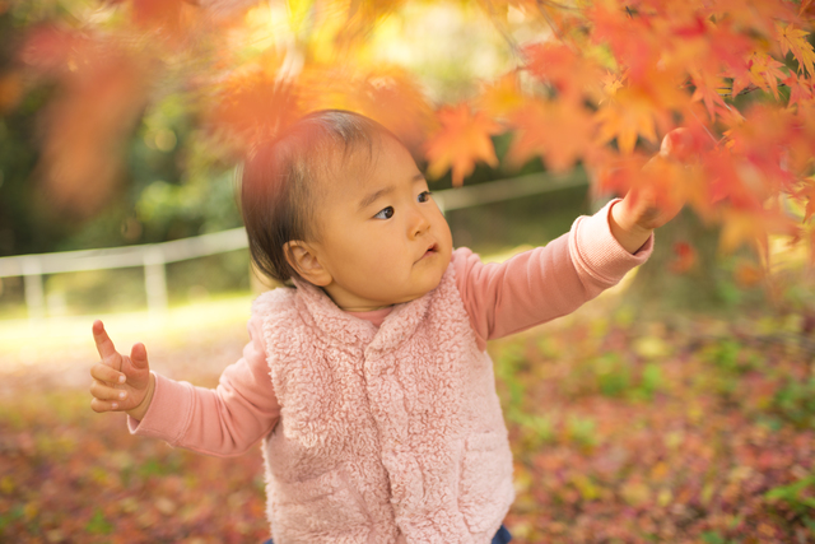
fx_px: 792
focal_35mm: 35
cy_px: 272
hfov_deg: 54.4
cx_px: 408
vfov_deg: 37.9
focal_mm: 35
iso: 100
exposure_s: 1/400
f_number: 2
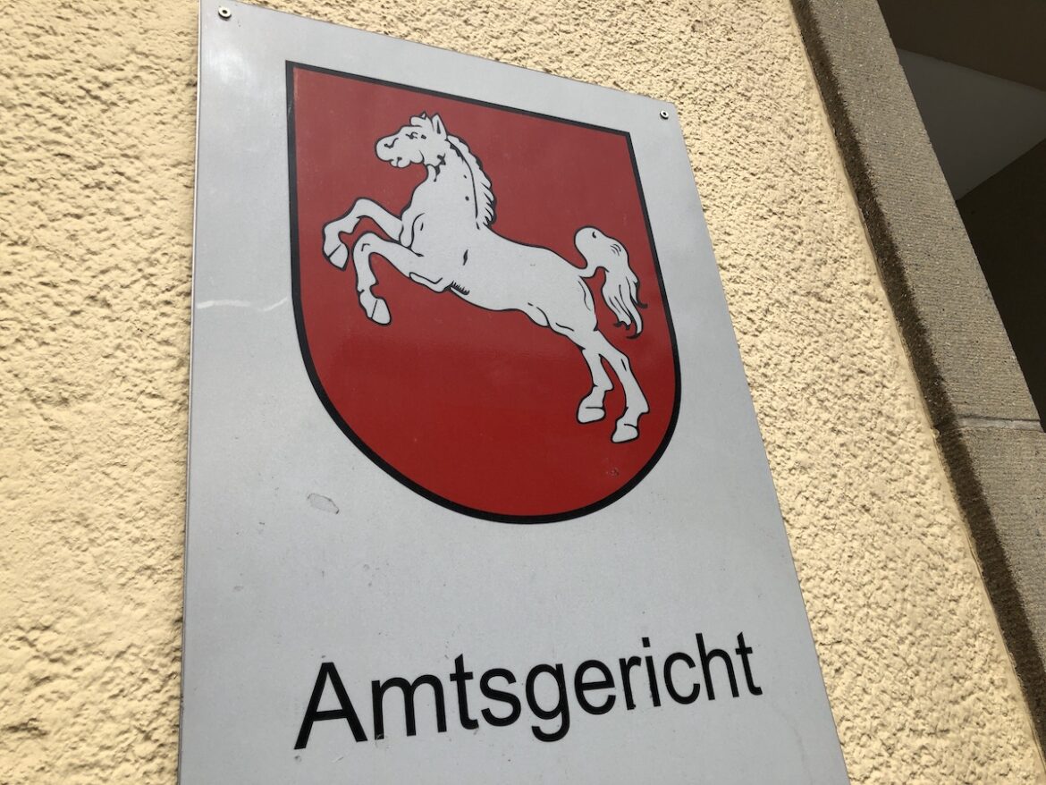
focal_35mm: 28
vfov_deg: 49.8
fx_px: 846
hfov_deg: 63.4
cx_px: 523
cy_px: 392
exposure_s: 1/2825
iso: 20
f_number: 1.8
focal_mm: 3.99
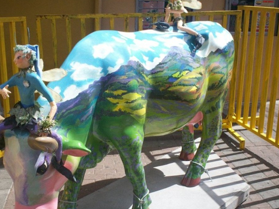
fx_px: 379
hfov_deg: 40.4
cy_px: 115
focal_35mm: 47
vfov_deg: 30.9
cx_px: 121
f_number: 4.5
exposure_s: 1/461
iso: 100
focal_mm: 6
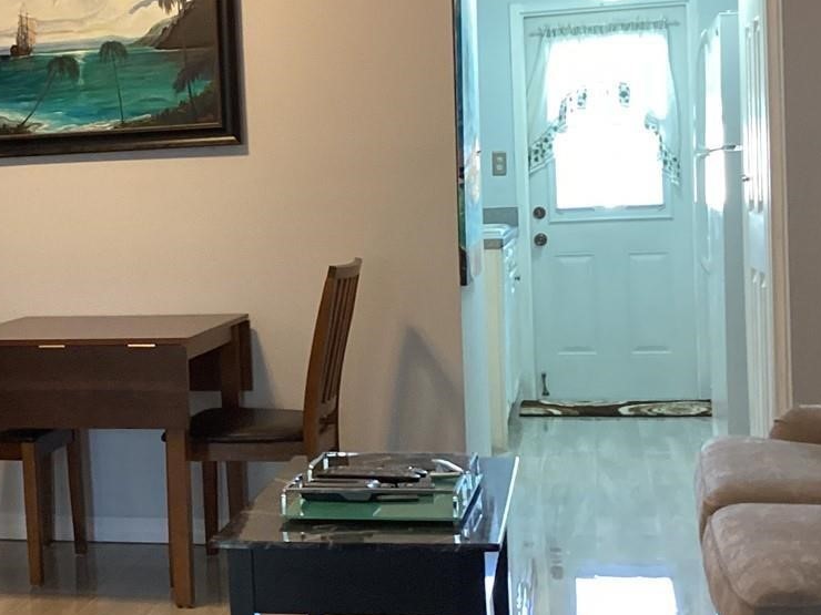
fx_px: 1589
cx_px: 115
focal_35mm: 67
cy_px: 248
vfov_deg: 21.9
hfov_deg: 28.1
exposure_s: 1/60
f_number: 2.4
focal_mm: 3.3
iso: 250
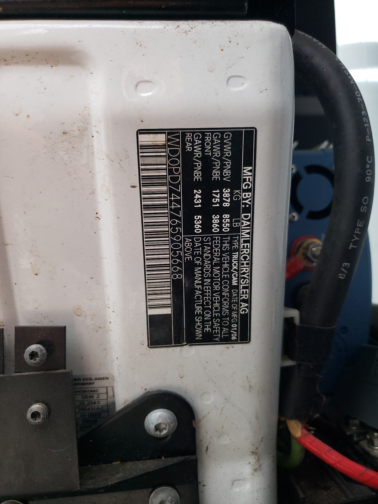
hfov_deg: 53.1
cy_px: 252
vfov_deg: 67.3
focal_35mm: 26
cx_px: 189
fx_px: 379
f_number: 1.5
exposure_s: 1/60.2
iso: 148
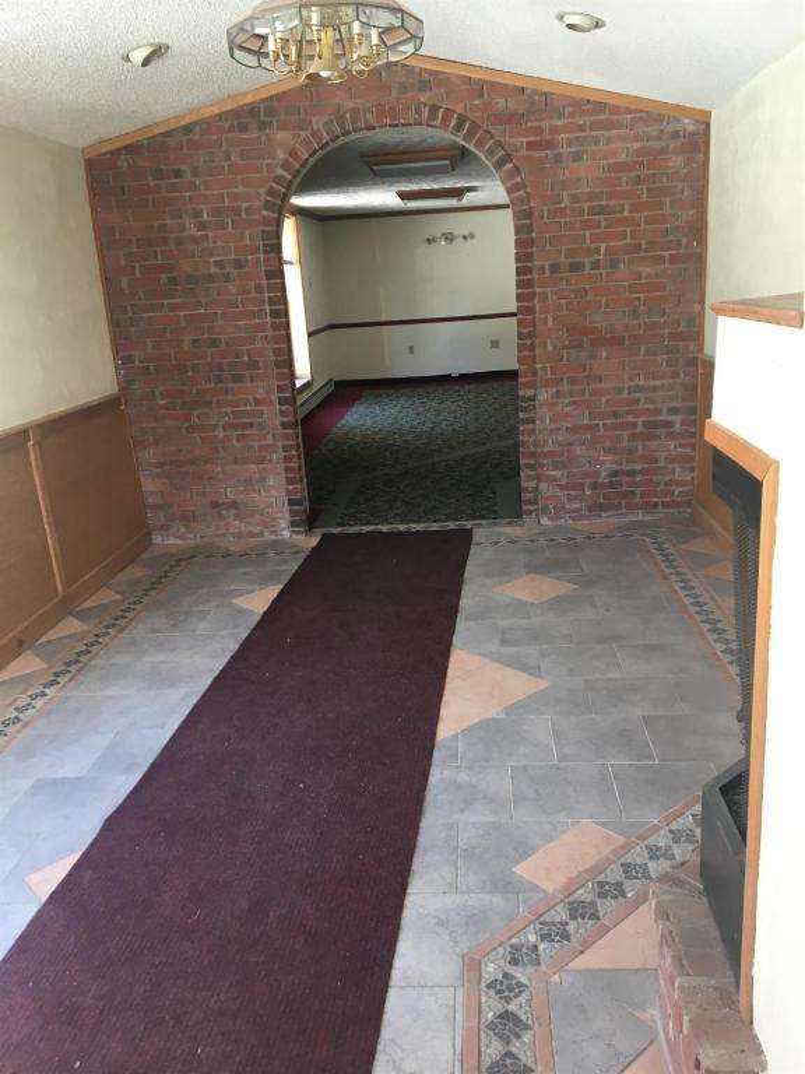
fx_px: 899
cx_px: 402
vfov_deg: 61.7
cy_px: 537
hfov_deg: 48.2
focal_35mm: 29
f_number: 2.2
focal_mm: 4.15
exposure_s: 1/30
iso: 32
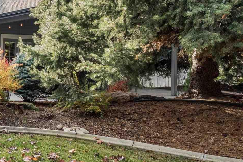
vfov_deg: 24.6
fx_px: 371
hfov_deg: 25.6
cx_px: -133
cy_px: 68
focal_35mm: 55
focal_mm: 16.9
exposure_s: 1/60
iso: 400
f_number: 13
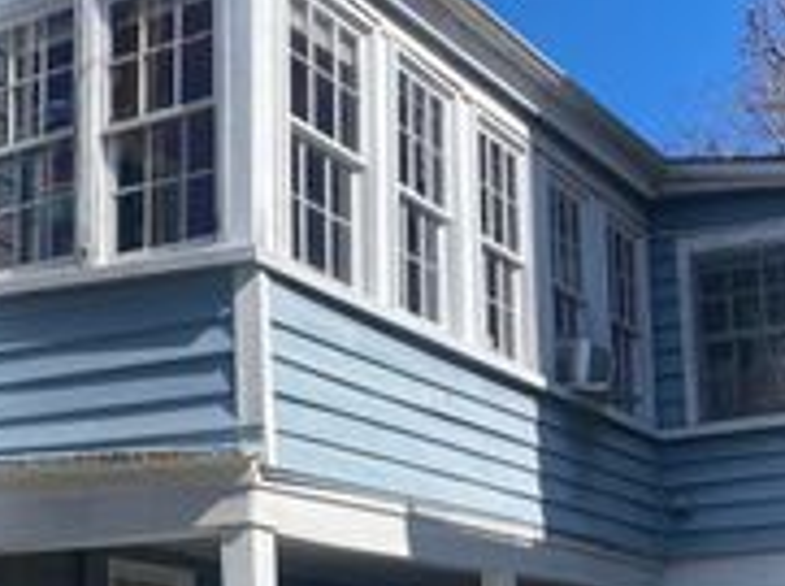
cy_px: 501
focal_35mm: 72
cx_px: 221
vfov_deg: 20.1
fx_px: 1630
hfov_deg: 26.8
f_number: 1.8
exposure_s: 1/3401
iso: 32
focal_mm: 4.25
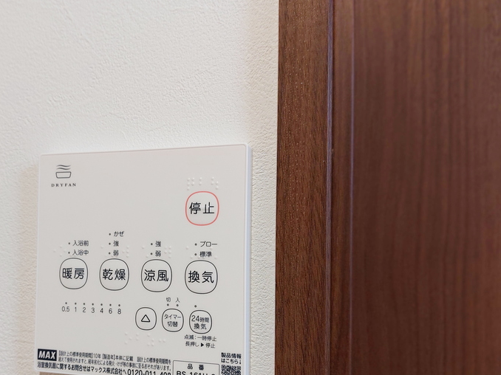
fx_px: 492
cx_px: 159
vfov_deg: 41.2
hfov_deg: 52.7
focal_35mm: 34
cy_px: 250
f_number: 1.8
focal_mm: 5.23
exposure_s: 1/24
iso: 80
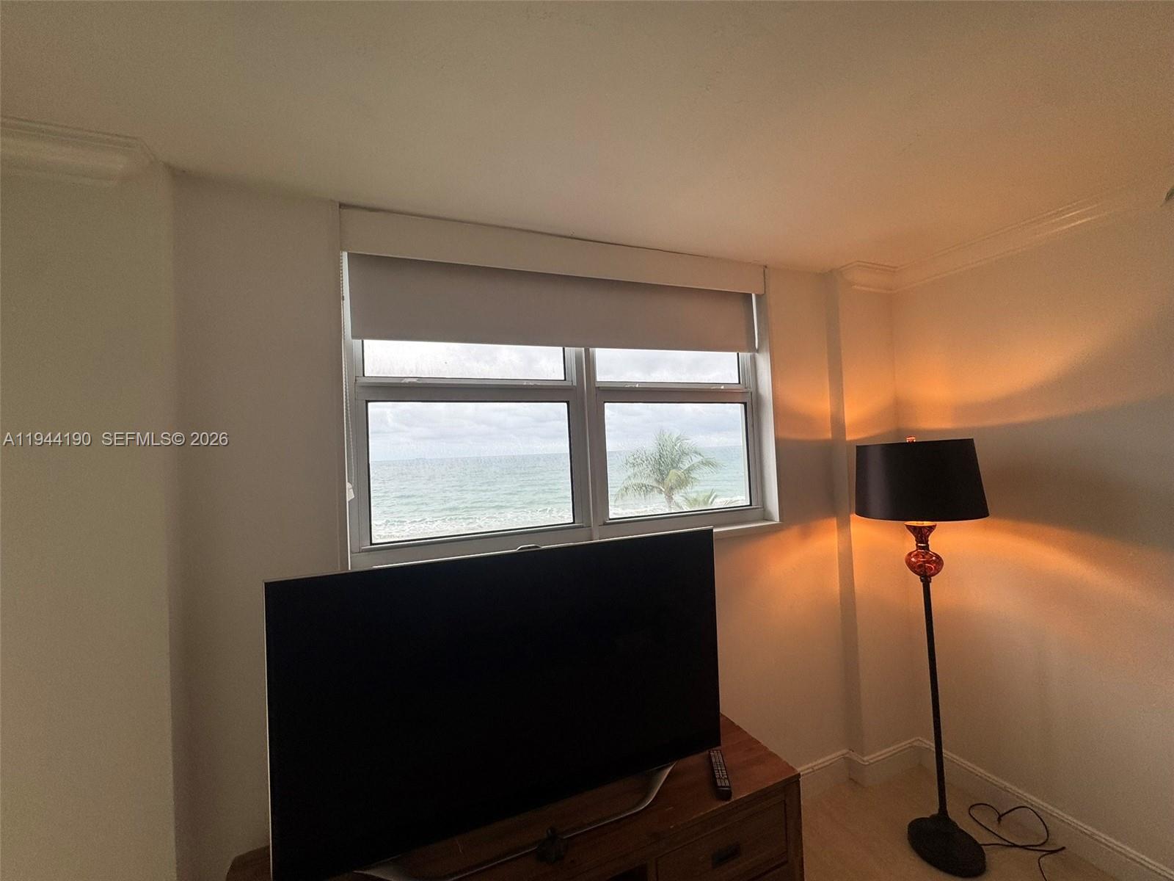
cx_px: 587
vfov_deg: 85.7
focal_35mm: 14
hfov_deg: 102.1
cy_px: 440
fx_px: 475
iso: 50
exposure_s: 1/120
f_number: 2.2
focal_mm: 2.22
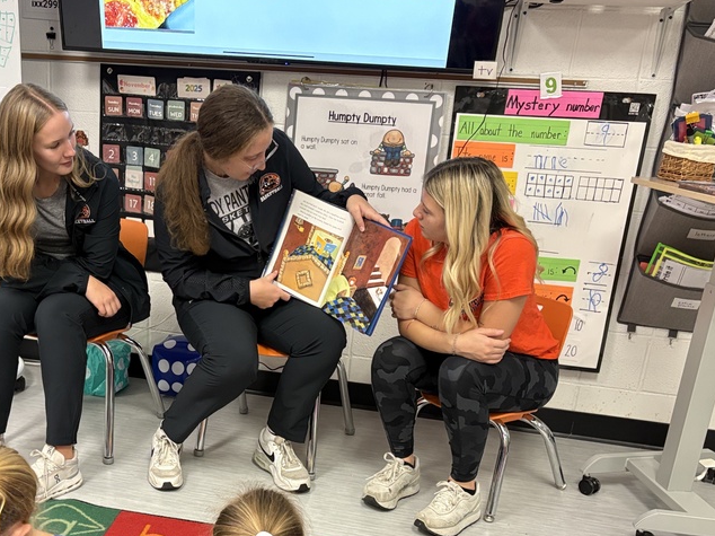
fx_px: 867
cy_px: 404
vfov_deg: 33.6
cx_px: 231
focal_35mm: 42
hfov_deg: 44.1
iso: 250
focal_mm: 5.96
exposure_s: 1/60
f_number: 1.6
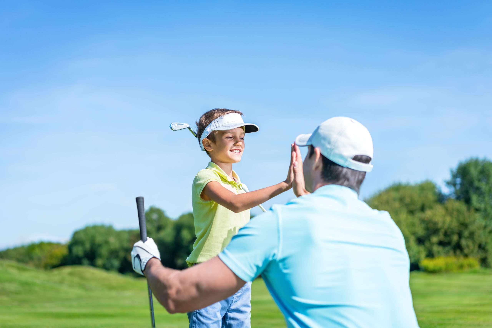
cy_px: 164
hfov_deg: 36.2
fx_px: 752
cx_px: 246
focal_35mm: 55
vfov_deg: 24.6
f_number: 2.2
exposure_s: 1/200
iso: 100
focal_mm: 55
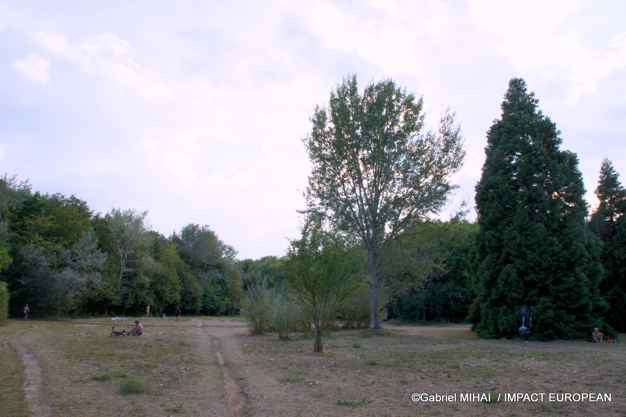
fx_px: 469
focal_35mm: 27
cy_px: 208
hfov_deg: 67.4
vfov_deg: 47.9
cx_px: 313
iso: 200
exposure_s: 1/125
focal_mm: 18
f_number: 10
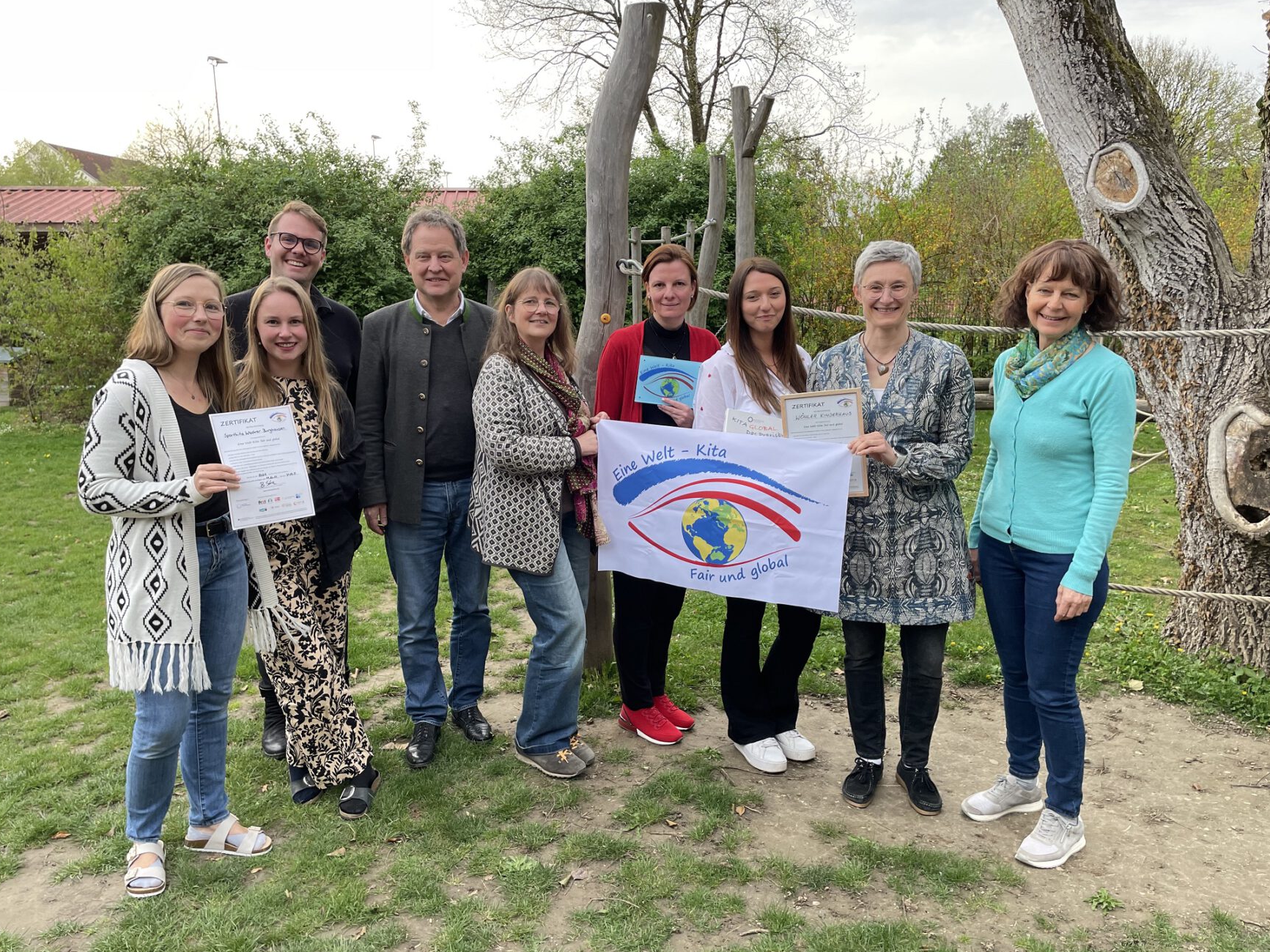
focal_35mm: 27
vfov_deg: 51.4
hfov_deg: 65.3
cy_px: 478
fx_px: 991
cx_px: 638
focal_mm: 4.2
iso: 64
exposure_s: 1/121
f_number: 1.6
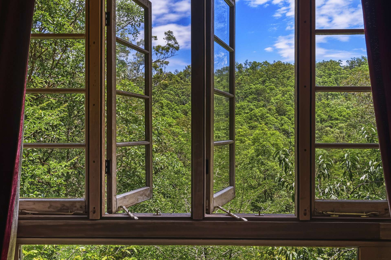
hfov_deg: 62.0
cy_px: 130
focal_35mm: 30
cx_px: 196
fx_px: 326
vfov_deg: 43.5
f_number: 11
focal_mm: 30
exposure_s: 1/800
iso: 320
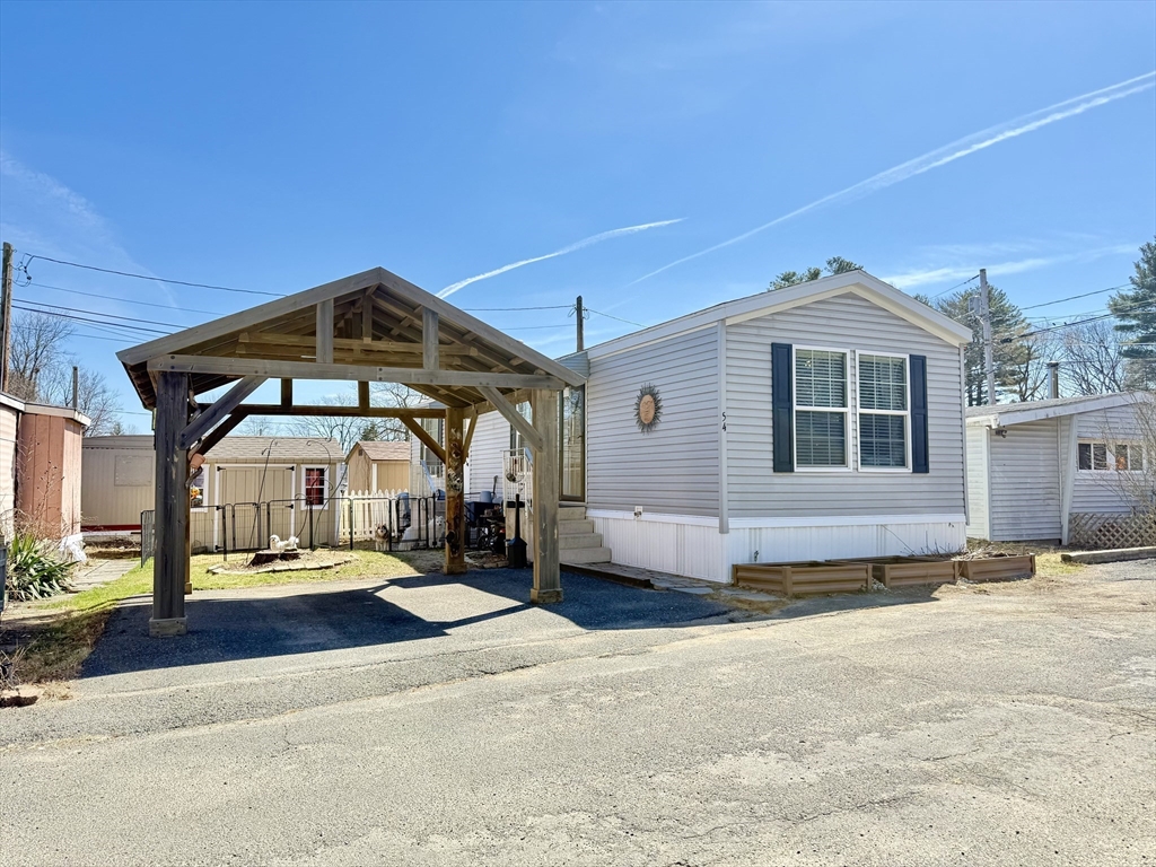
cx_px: 578
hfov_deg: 71.6
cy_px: 434
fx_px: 801
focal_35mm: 24
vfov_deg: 56.8
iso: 80
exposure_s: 1/1653
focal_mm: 6.76
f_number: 1.78
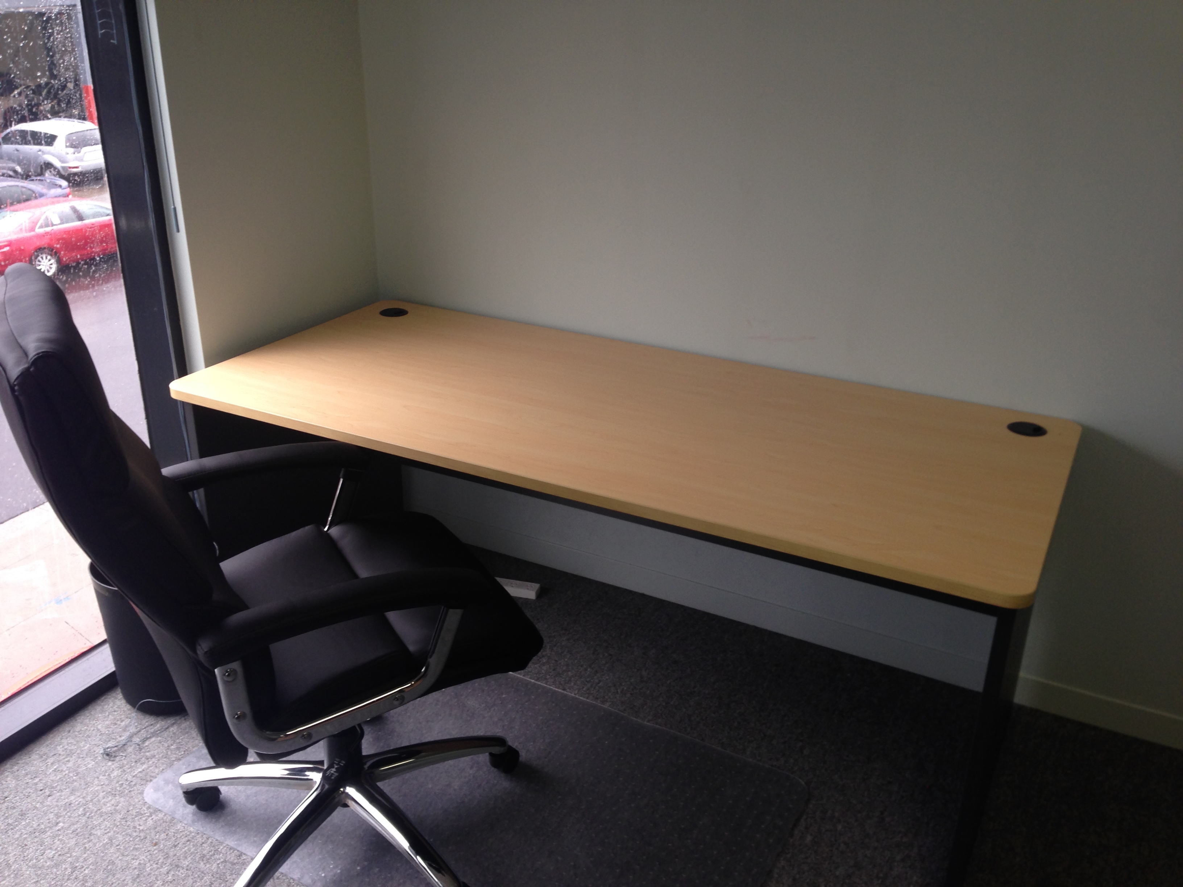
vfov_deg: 42.9
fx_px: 1128
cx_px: 592
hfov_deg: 55.4
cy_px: 444
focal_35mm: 33
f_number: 2.4
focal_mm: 4.12
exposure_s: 1/27
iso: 50
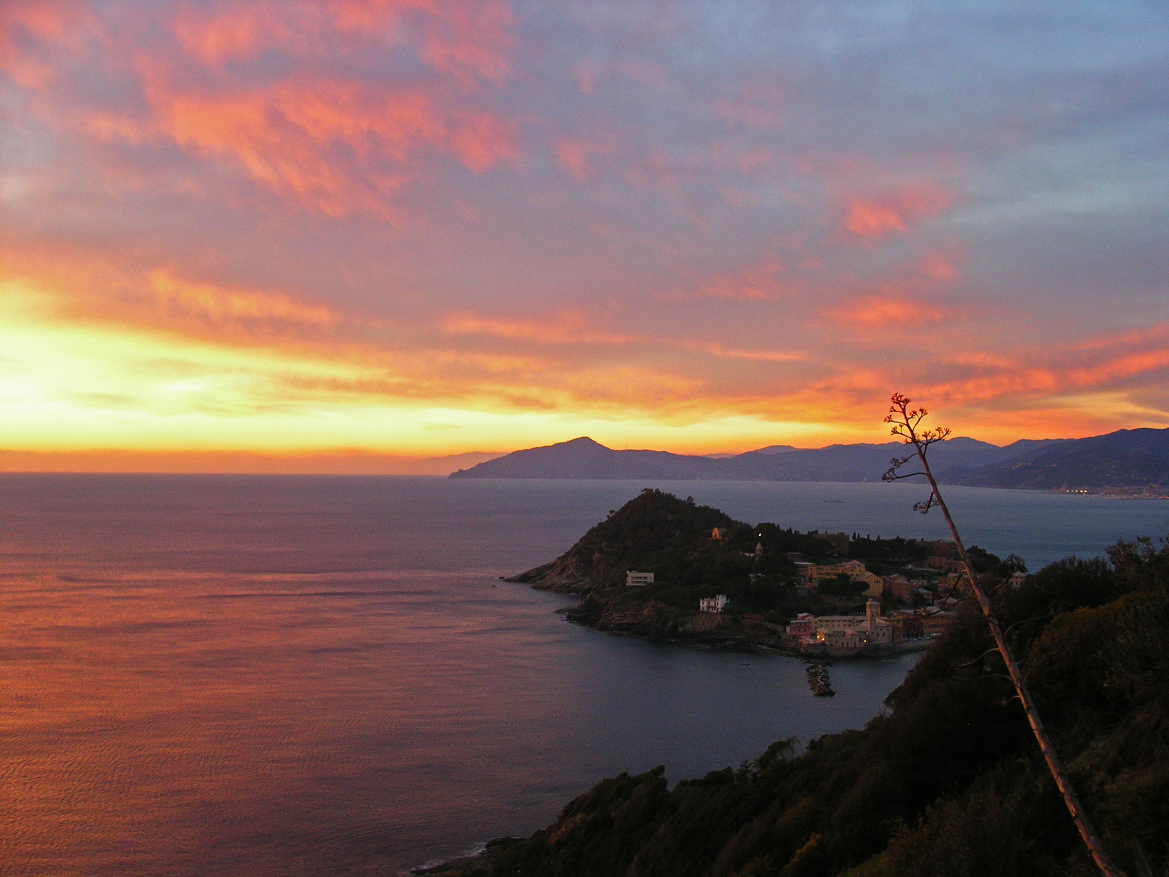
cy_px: 438
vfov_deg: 37.7
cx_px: 584
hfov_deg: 49.0
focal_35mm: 38
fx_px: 1283
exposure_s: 1/45
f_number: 2.8
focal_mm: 7.8
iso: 125
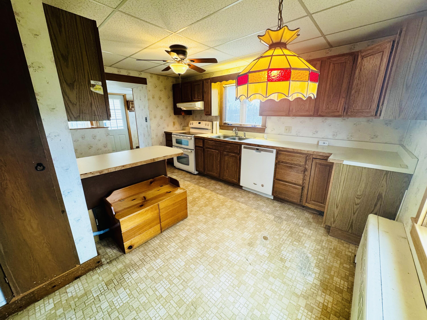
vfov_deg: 85.7
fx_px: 173
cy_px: 160
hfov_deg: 102.1
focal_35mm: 14
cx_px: 214
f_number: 2.2
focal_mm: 2.22
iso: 250
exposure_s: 1/60
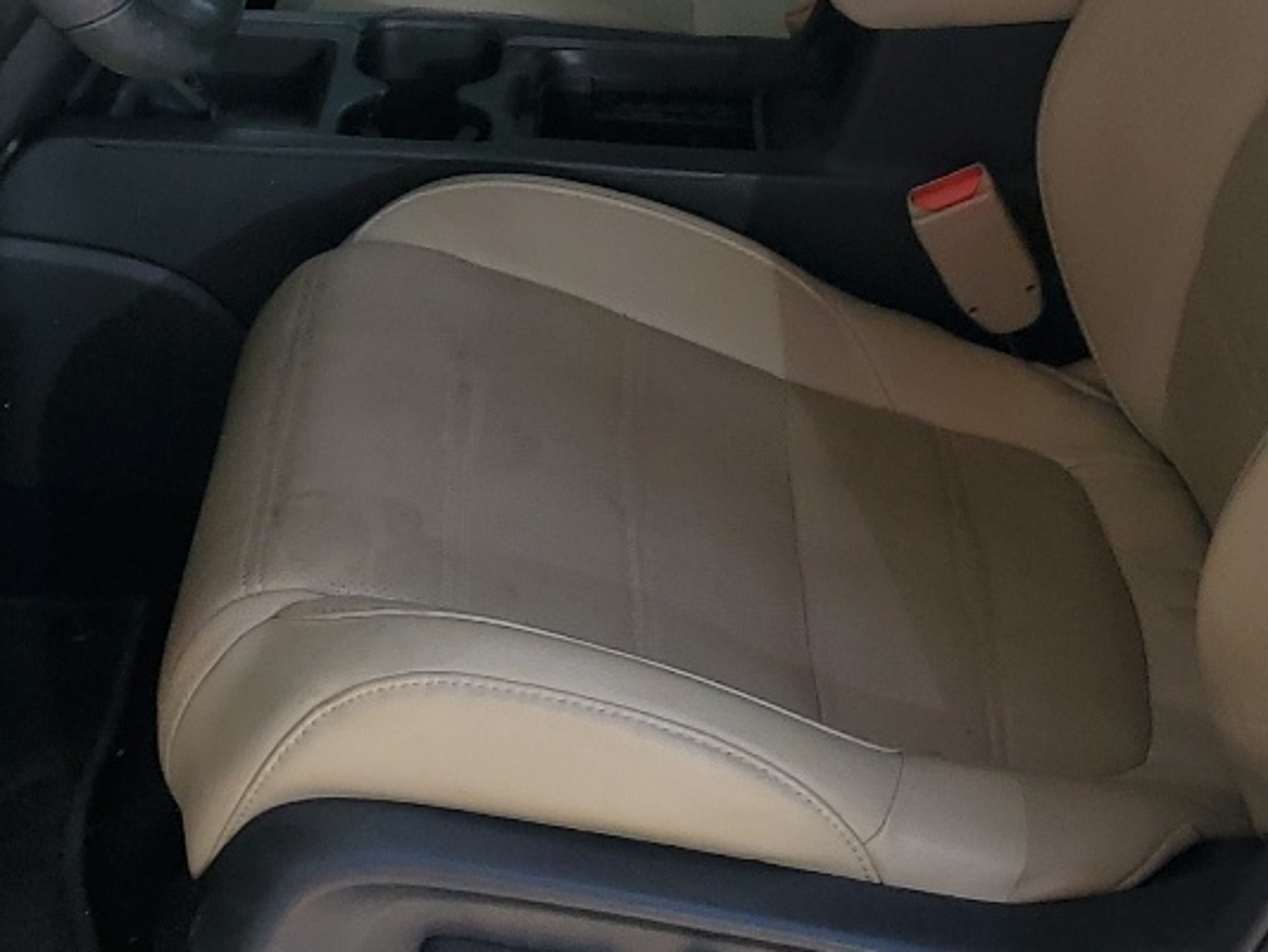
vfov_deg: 18.5
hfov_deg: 25.0
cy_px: 43
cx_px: 507
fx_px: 2858
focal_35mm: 78
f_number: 1.5
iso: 50
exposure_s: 1/833
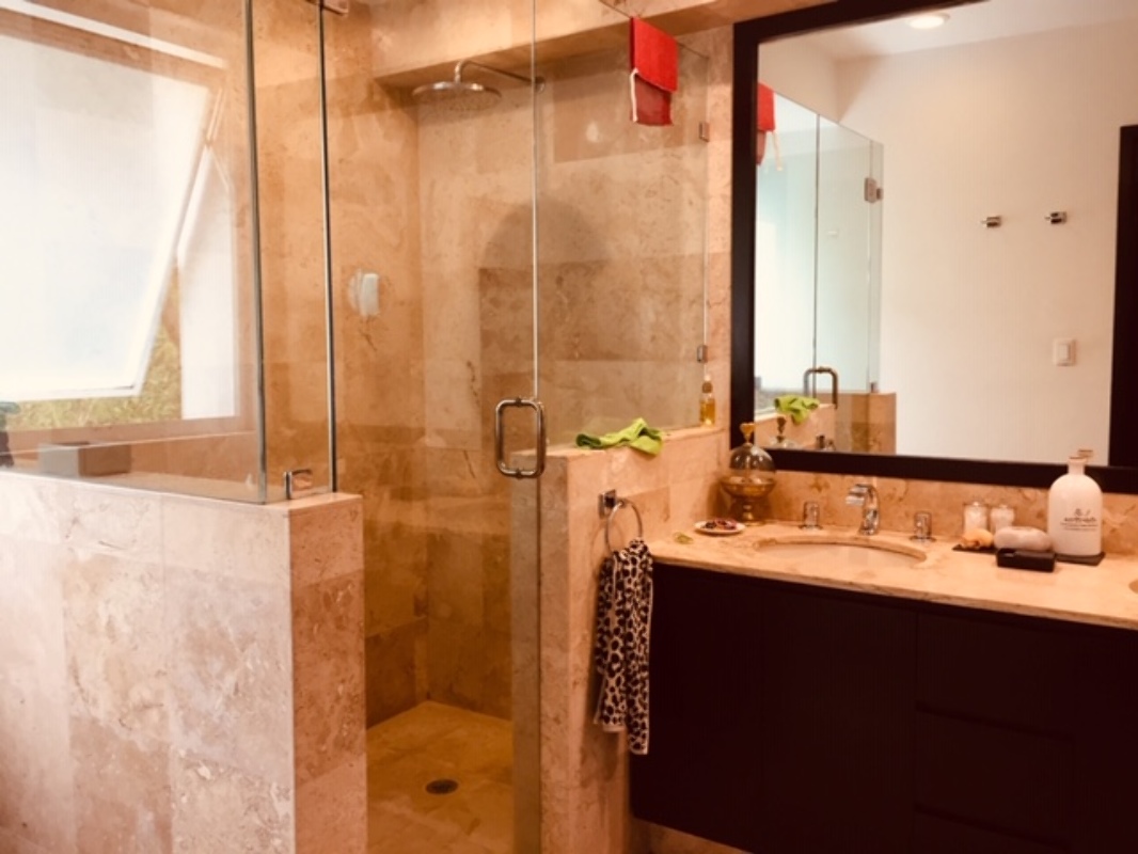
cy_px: 427
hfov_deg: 61.6
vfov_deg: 48.2
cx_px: 569
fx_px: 954
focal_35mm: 29
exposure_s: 1/30
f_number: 2.2
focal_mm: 4.15
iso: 100
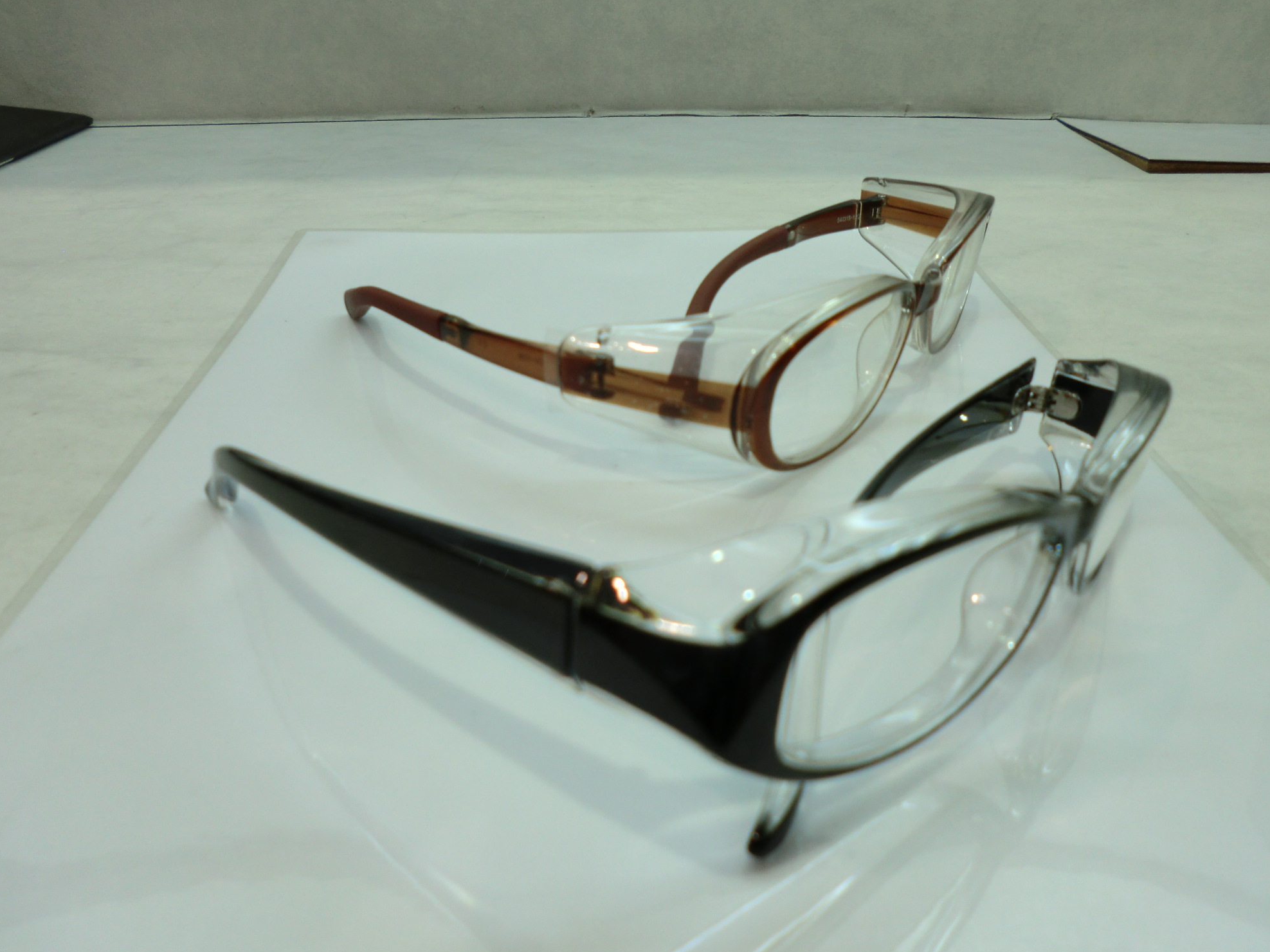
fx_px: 1027
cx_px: 645
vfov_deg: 49.7
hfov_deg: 63.4
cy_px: 462
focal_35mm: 28
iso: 50
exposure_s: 1/60
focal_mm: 4.9
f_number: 3.2
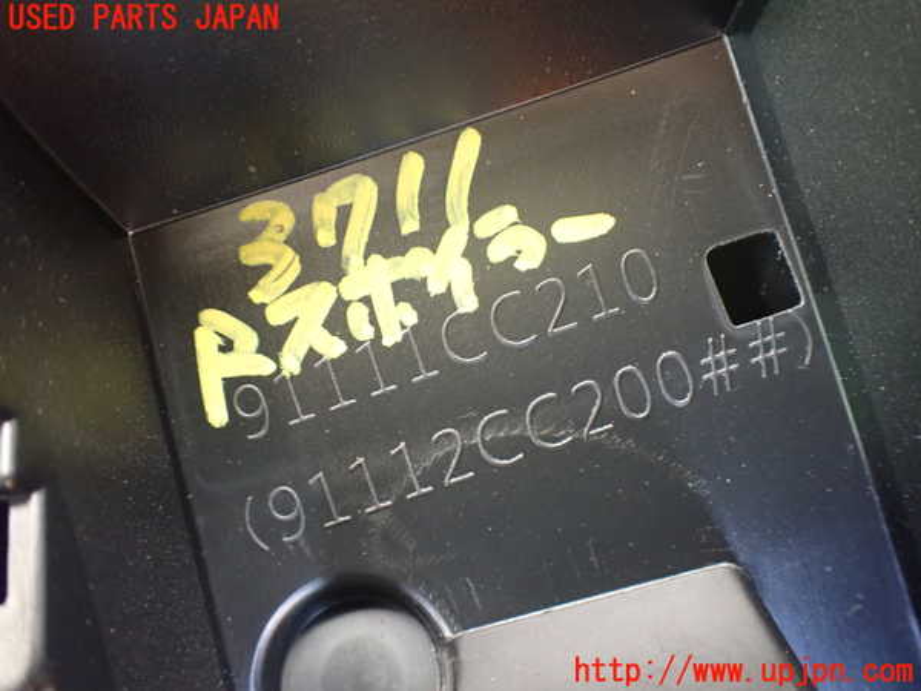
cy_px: 346
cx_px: 460
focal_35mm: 30
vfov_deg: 46.8
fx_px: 798
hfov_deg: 60.0
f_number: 2.3
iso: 800
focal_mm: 5.4
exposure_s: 1/30
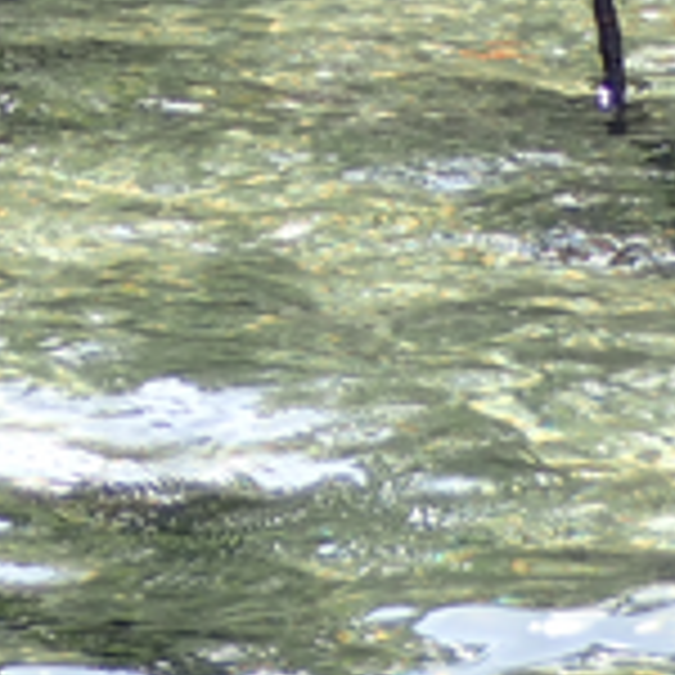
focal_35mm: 268
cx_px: -90
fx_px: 5912
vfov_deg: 6.5
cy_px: -196
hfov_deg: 6.5
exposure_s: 1/200
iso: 100
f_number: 3.8
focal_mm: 11.78
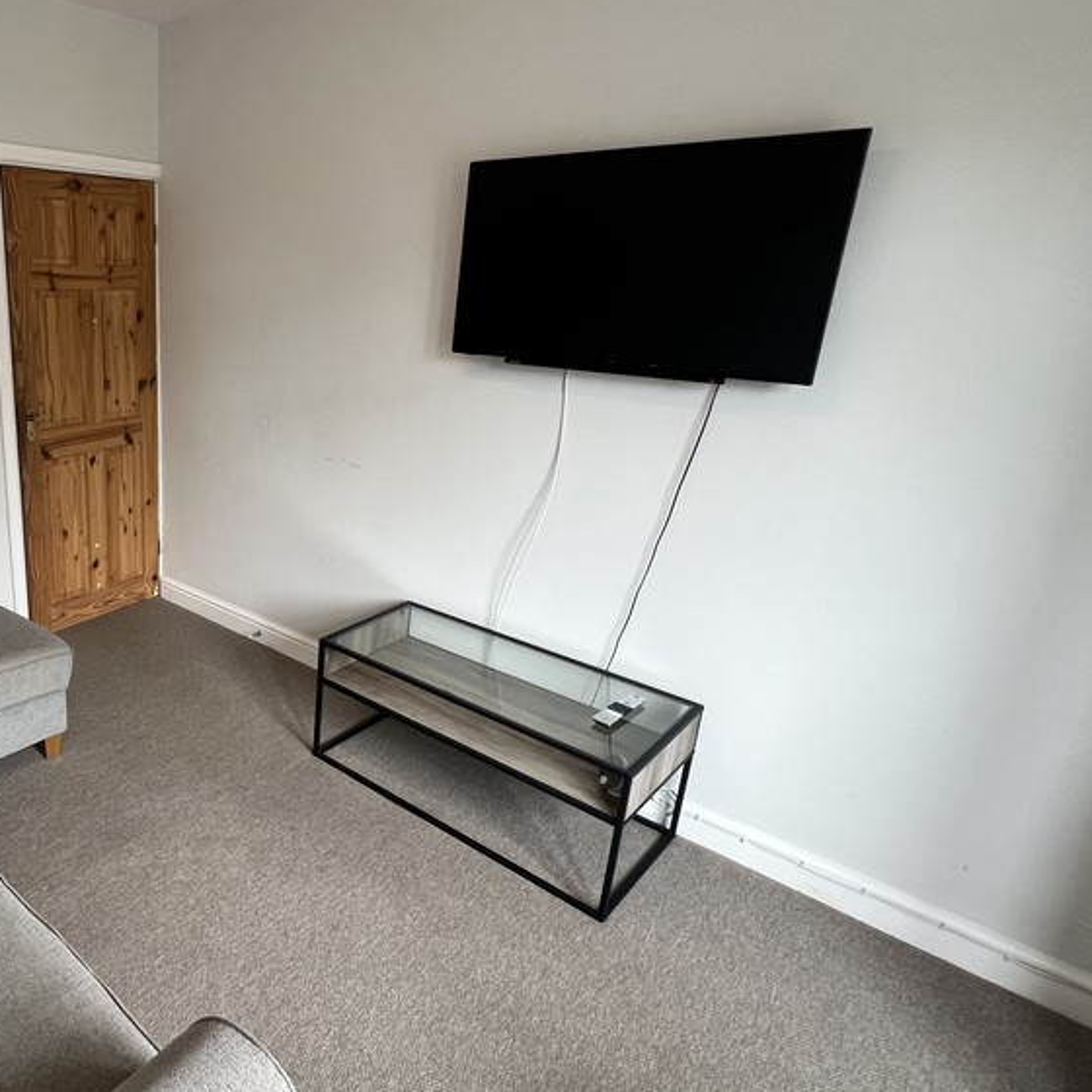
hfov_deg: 66.3
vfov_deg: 72.1
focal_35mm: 21
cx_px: 236
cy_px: 536
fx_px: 749
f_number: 1.8
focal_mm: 1.57
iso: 100
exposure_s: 1/99
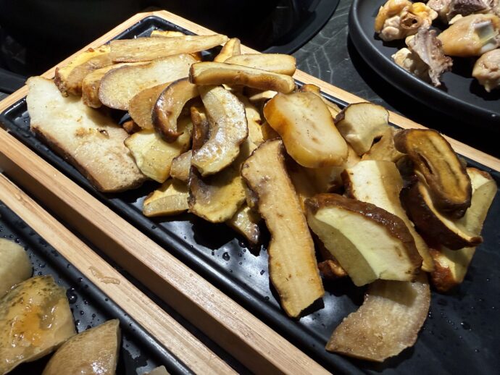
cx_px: 250
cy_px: 188
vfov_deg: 51.4
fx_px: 390
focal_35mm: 27
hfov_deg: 65.3
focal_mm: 2.22
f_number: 2.2
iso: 200
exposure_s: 1/50
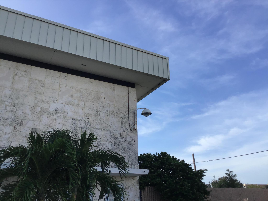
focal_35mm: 31
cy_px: 100
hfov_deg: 58.4
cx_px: 134
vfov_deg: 45.4
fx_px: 240
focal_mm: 3.3
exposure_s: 1/1164
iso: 25
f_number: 2.4
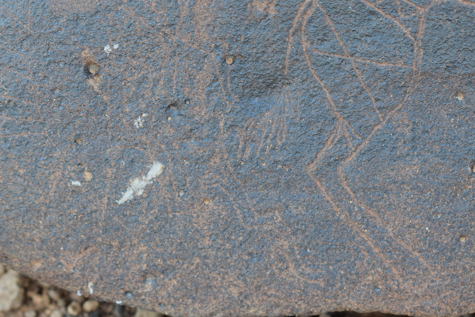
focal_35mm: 119
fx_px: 1566
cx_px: 234
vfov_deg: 11.5
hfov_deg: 17.2
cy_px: 165
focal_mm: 55
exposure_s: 1/125
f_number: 6.3
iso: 400
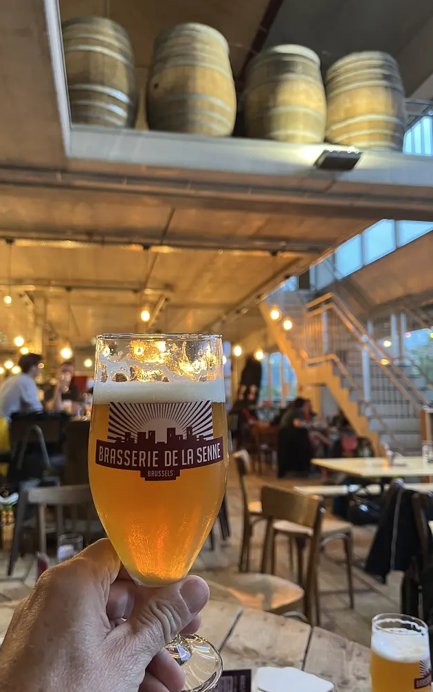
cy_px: 349
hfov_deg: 44.5
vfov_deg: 66.5
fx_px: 529
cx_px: 199
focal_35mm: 28
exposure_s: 1/50
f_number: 1.6
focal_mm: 5.1
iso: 250
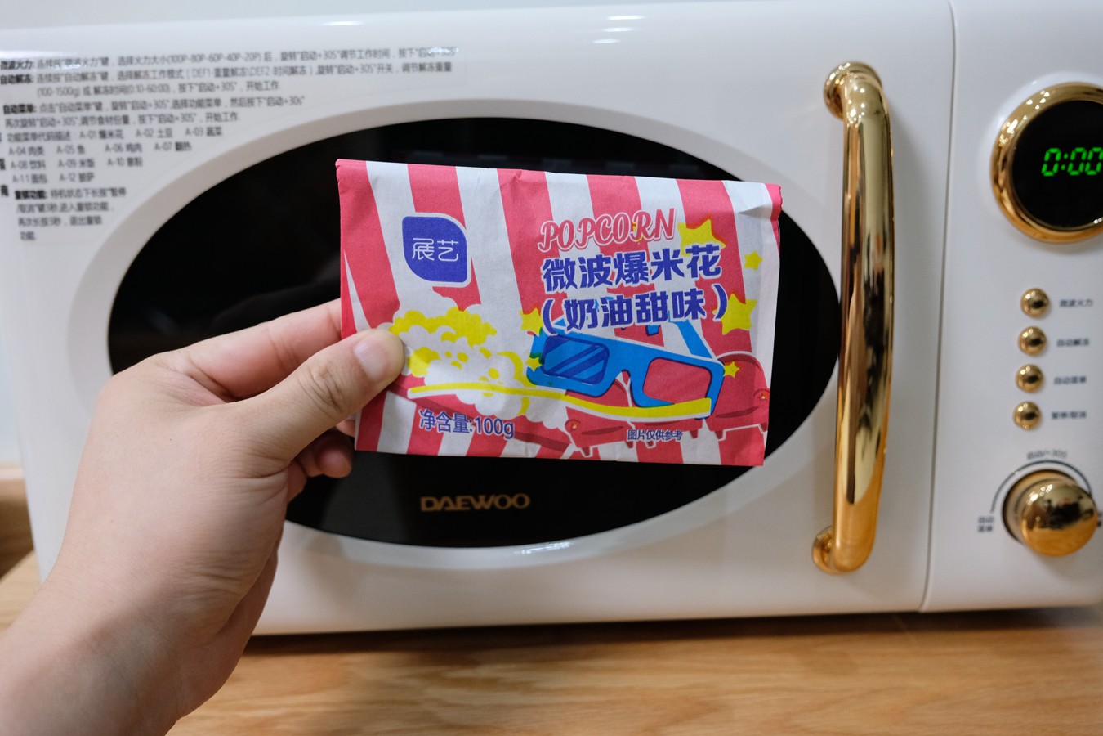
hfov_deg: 57.2
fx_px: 1011
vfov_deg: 40.0
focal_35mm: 33
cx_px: 552
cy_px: 368
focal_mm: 22.3
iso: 2500
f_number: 4
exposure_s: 1/60
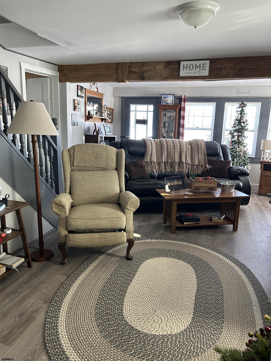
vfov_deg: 67.3
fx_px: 271
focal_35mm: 26
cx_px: 136
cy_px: 180
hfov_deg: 53.1
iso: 125
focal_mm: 5.7
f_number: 1.5
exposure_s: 1/121
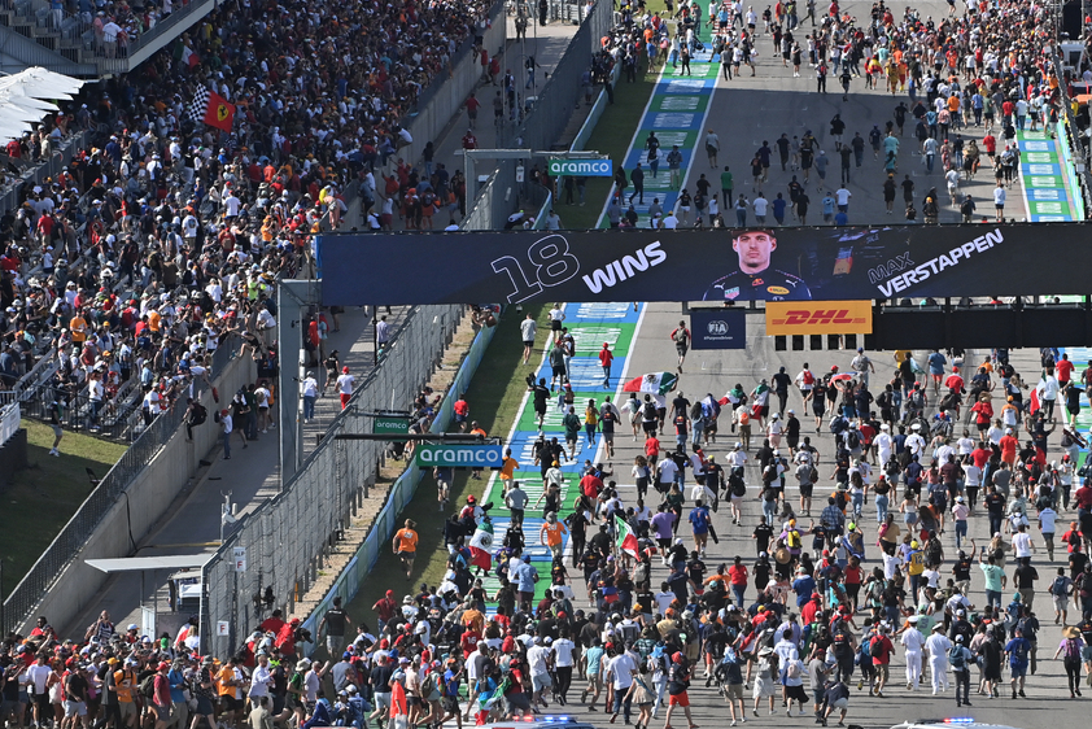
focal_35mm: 386
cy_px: 225
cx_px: 759
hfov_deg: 5.3
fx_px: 11712
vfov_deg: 3.6
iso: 400
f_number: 11
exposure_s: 1/800
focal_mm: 250
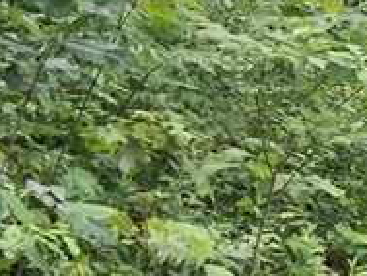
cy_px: -175
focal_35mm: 157
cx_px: 769
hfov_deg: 11.2
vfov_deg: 9.1
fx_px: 1666
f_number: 1.8
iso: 20
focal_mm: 3
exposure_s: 1/122
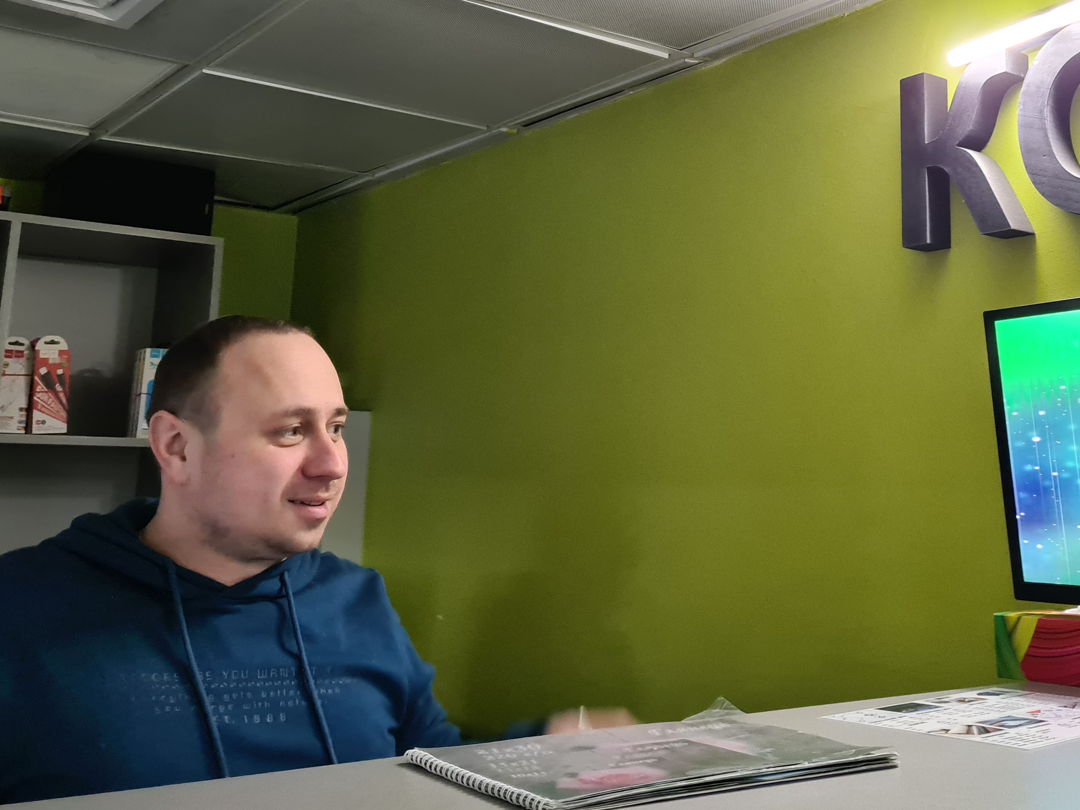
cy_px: 246
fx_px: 1279
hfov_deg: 45.4
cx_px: 673
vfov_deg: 34.7
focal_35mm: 41
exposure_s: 1/50
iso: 640
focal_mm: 5.4
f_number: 1.8
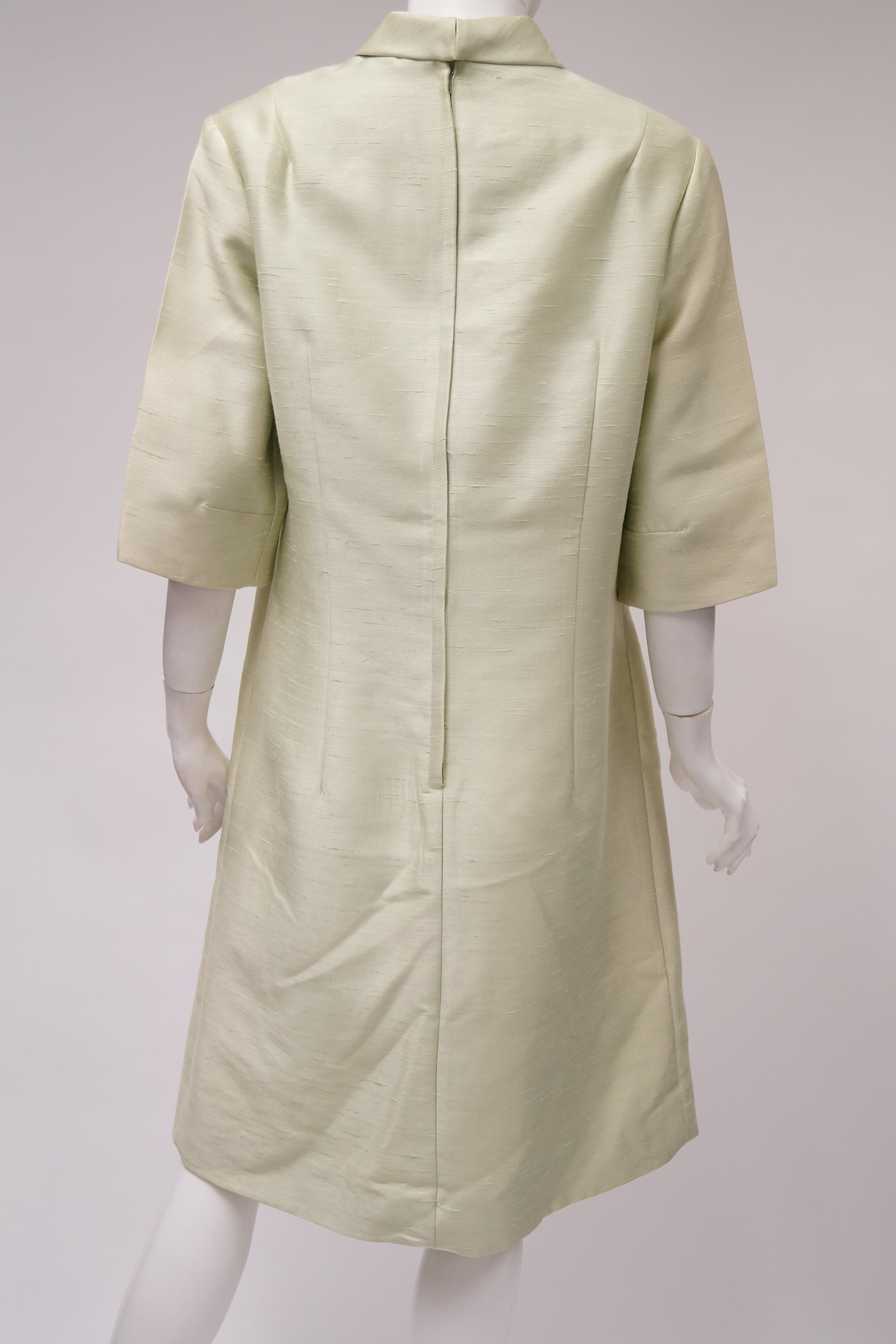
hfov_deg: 29.2
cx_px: 449
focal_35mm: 46
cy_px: 663
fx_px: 1717
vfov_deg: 42.7
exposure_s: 1/60
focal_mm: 30
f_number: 4.5
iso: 640
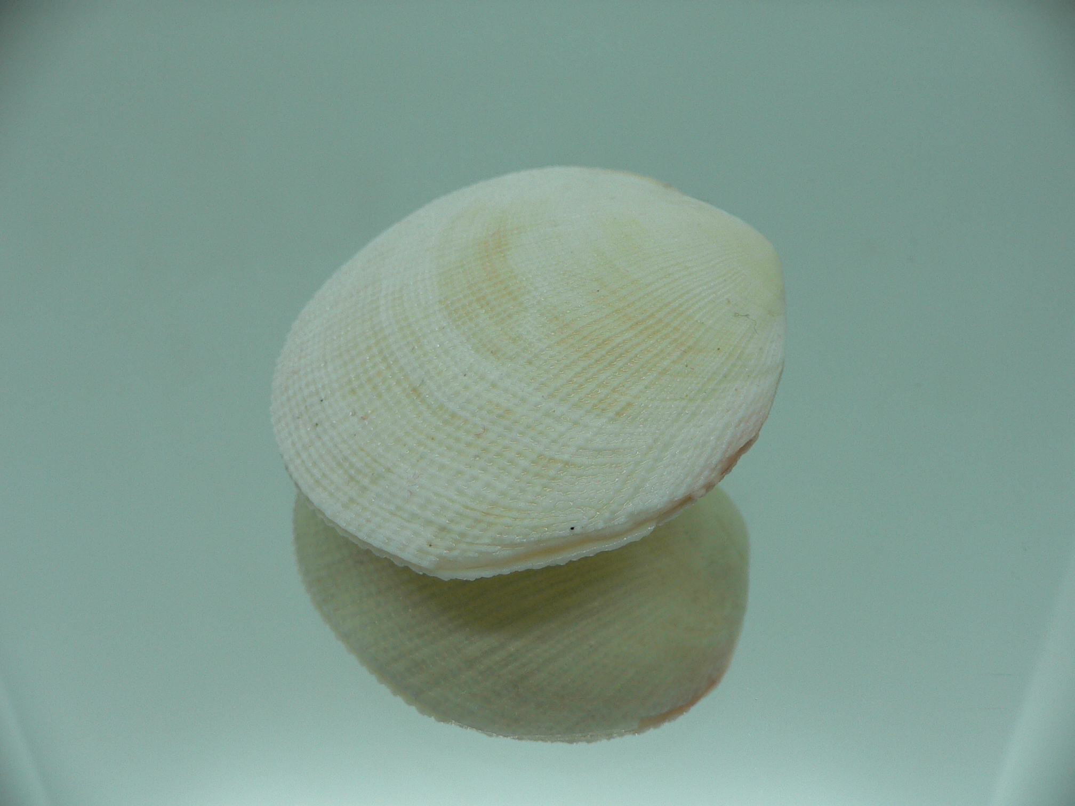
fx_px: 1087
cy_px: 403
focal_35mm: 35
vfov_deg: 40.7
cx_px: 538
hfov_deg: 52.6
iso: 80
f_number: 2.8
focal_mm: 4.6
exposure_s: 1/80
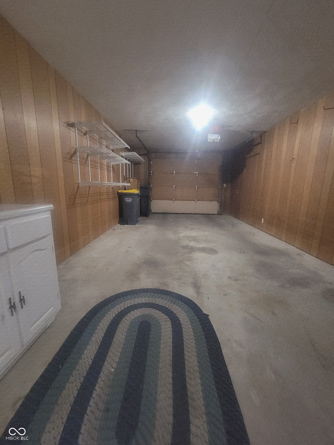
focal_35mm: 13
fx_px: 167
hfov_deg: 89.9
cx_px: 167
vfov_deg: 106.2
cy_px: 222
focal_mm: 2.2
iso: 1000
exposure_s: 1/24
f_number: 2.2
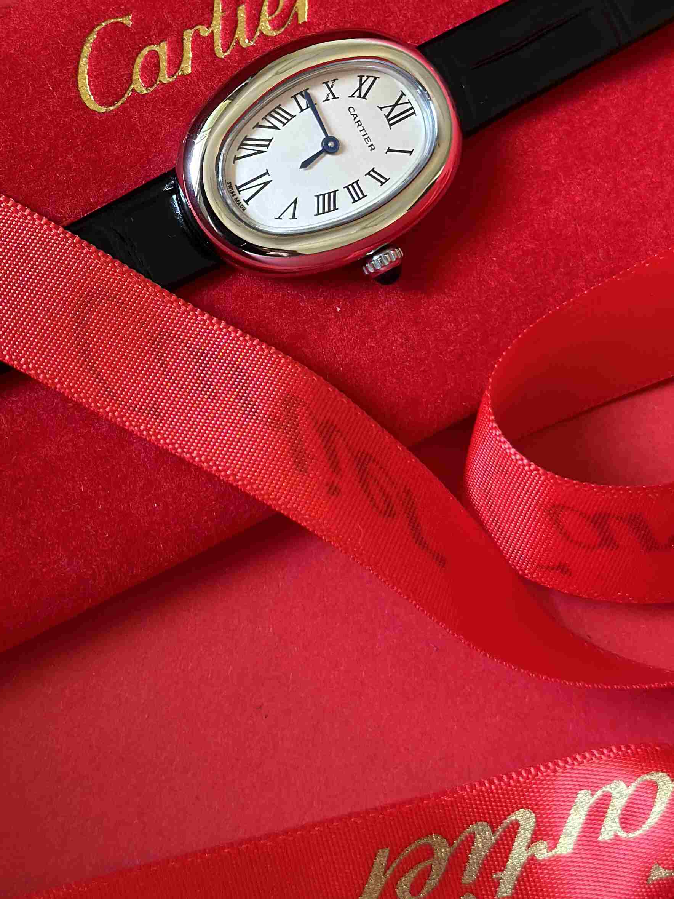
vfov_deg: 23.5
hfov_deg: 18.0
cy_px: 183
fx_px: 2129
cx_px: 296
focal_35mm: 82
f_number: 1.78
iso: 125
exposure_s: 1/60
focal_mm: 6.86
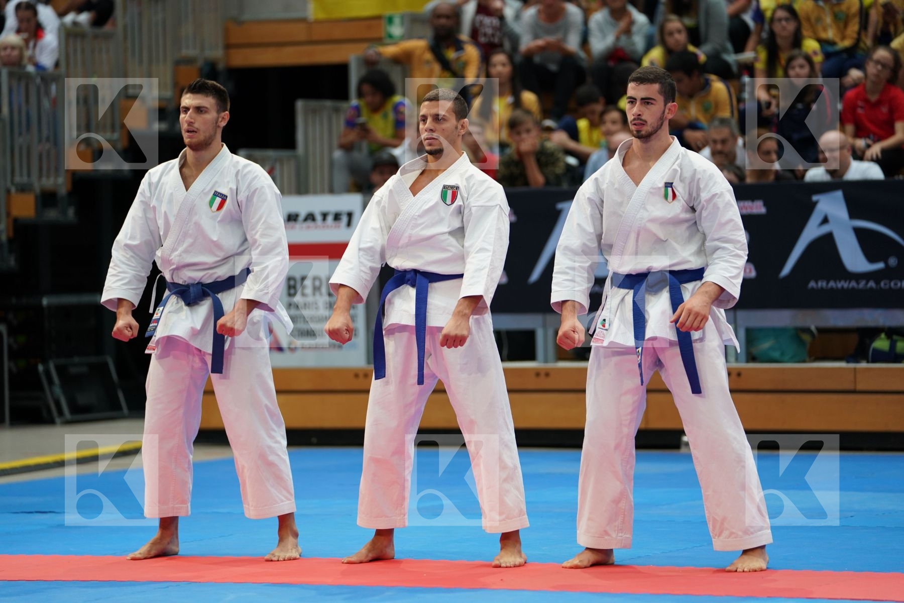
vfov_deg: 9.0
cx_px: 452
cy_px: 302
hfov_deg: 13.5
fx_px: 3817
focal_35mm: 152
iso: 1000
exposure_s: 1/500
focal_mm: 152
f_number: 2.8
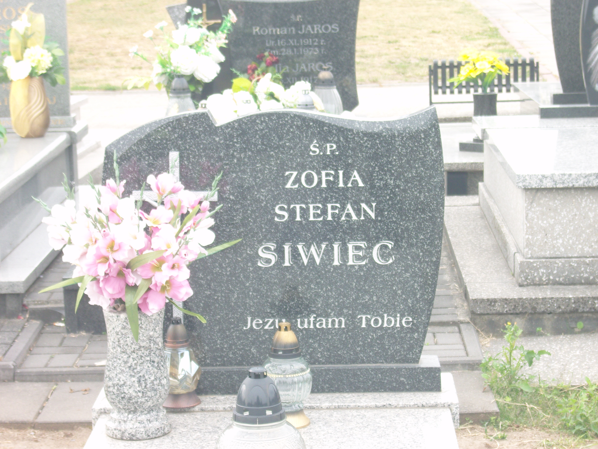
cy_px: 224
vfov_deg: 14.5
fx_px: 1762
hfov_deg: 19.3
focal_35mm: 102
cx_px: 299
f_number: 5.2
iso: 160
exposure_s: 1/60
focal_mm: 21.9
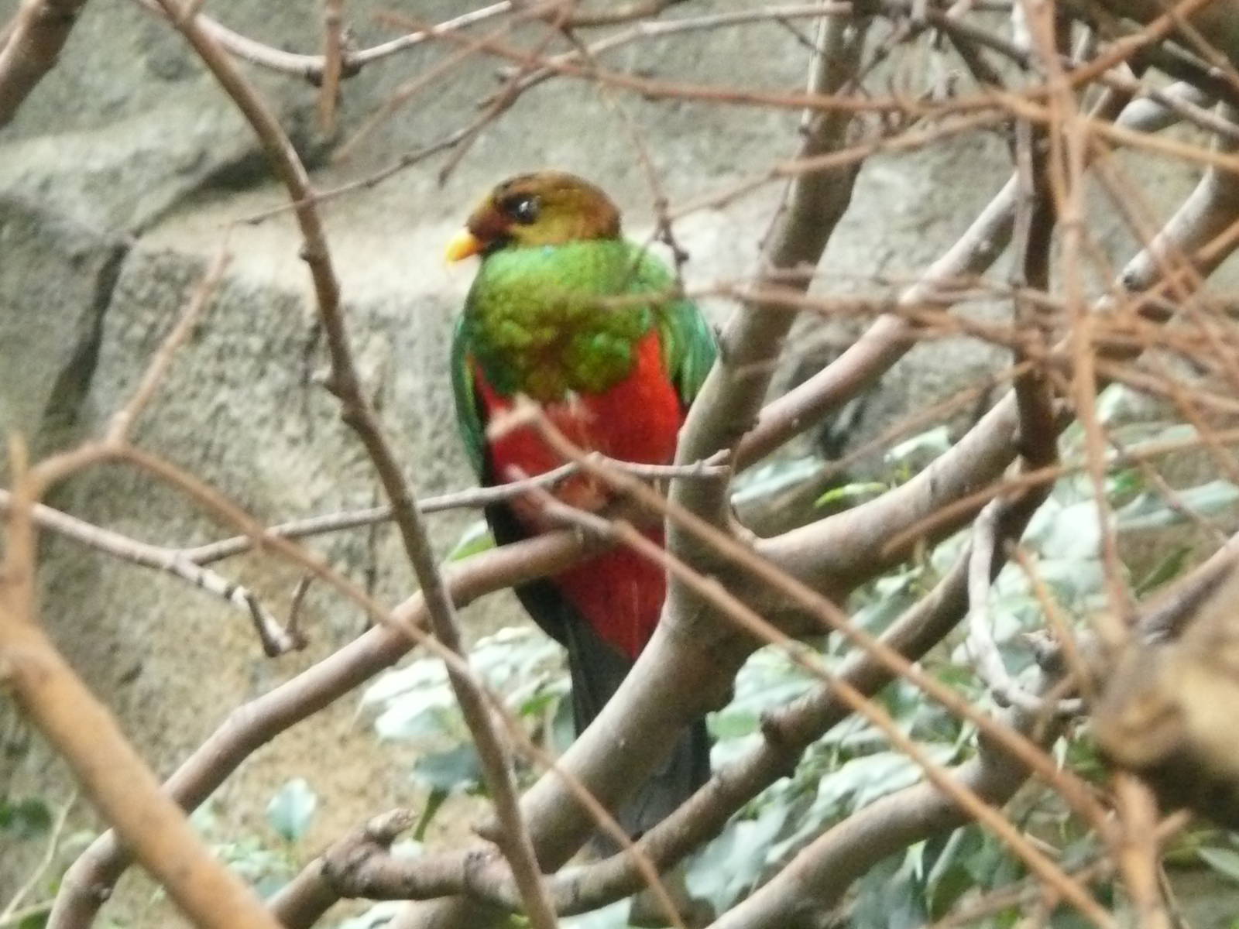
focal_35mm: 420
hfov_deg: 4.7
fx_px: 15033
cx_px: 620
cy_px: 464
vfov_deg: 3.5
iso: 800
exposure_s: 1/20
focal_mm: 46
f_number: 4.9
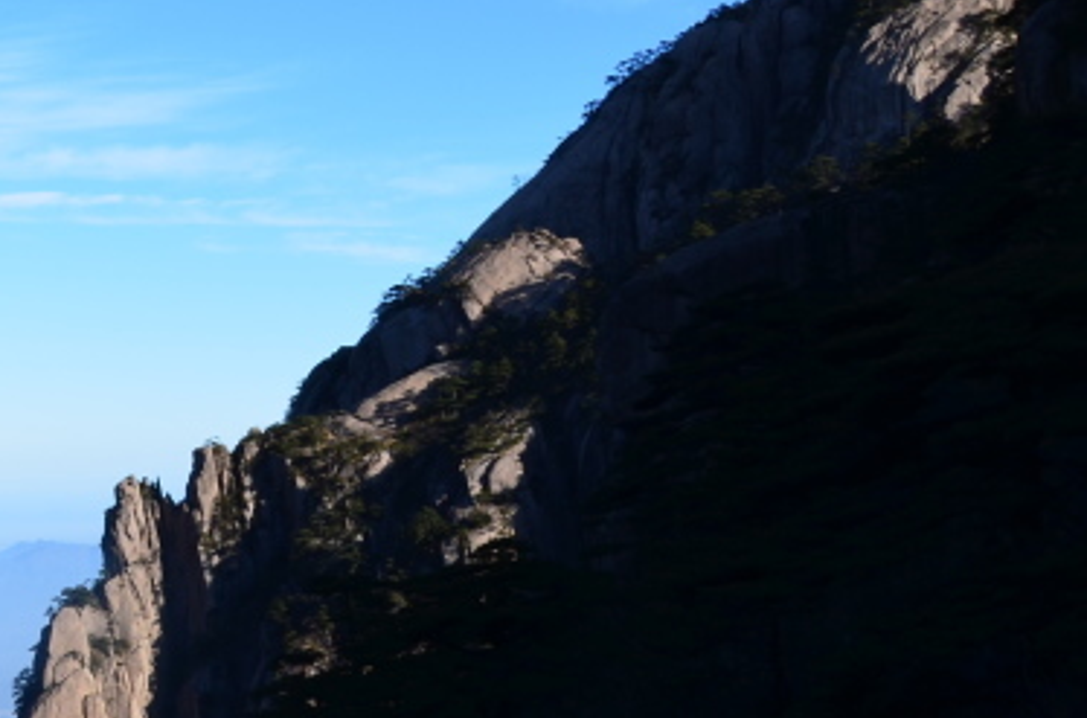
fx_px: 2228
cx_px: -398
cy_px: 407
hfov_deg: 23.6
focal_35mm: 74
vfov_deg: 18.3
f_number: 11
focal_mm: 18
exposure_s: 1/125
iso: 160
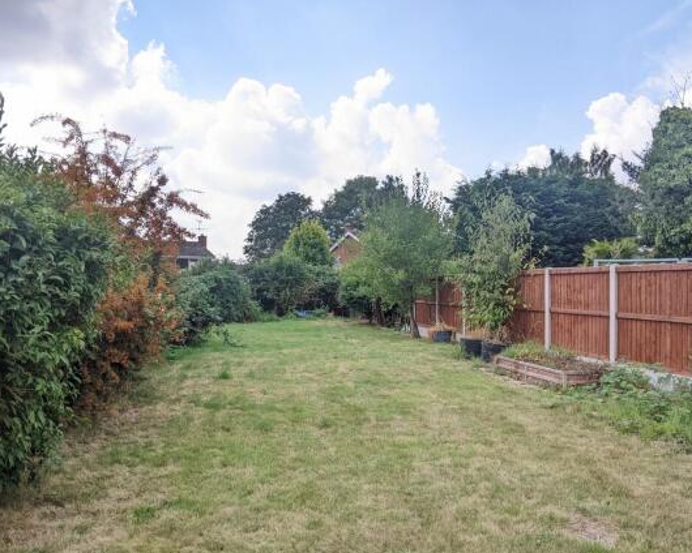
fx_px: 594
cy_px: 282
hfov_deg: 60.4
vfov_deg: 50.0
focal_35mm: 29
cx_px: 331
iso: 48
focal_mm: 4.44
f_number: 1.8
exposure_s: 1/1565
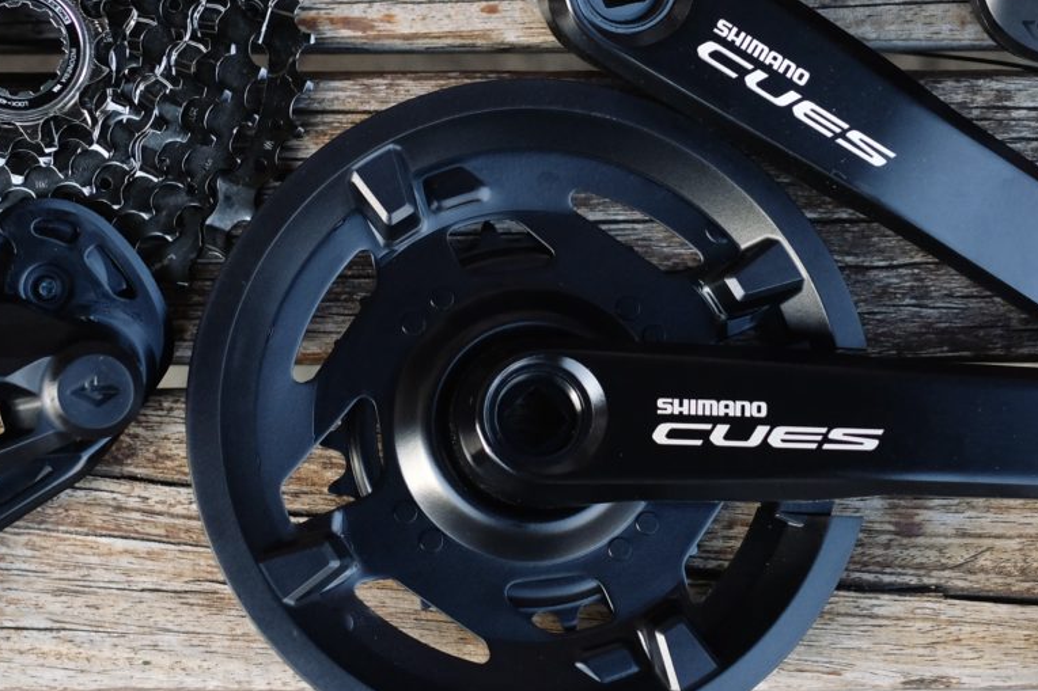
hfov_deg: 18.4
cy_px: 267
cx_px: 568
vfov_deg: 12.3
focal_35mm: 111
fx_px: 3200
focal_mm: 35
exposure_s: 1/1250
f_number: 2
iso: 1250
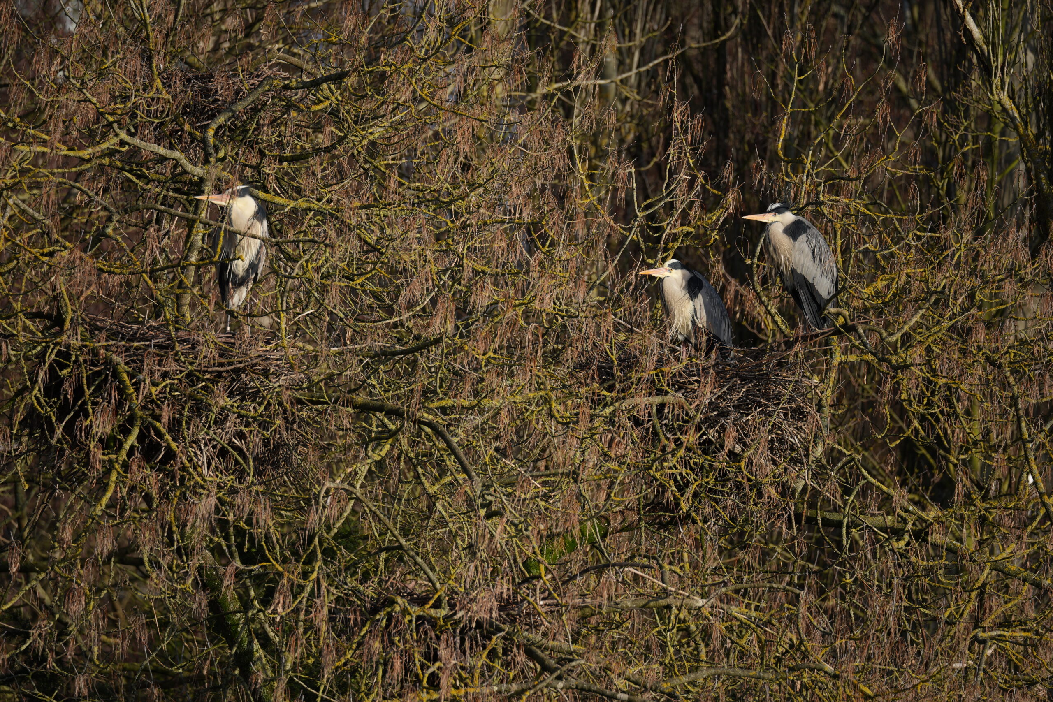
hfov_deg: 5.2
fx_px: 11700
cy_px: 351
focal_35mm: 400
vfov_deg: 3.4
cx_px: 526
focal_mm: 400
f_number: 8
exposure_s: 1/250
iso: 100
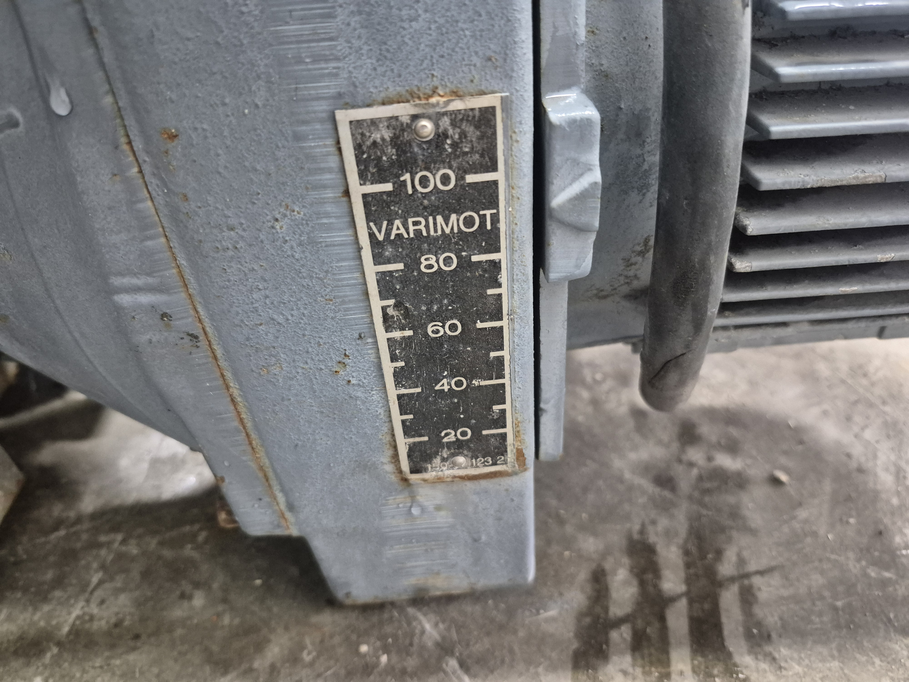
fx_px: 604
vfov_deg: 58.9
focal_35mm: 23
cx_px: 454
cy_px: 341
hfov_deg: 73.9
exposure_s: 1/60
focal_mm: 5.4
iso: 1600
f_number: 1.8
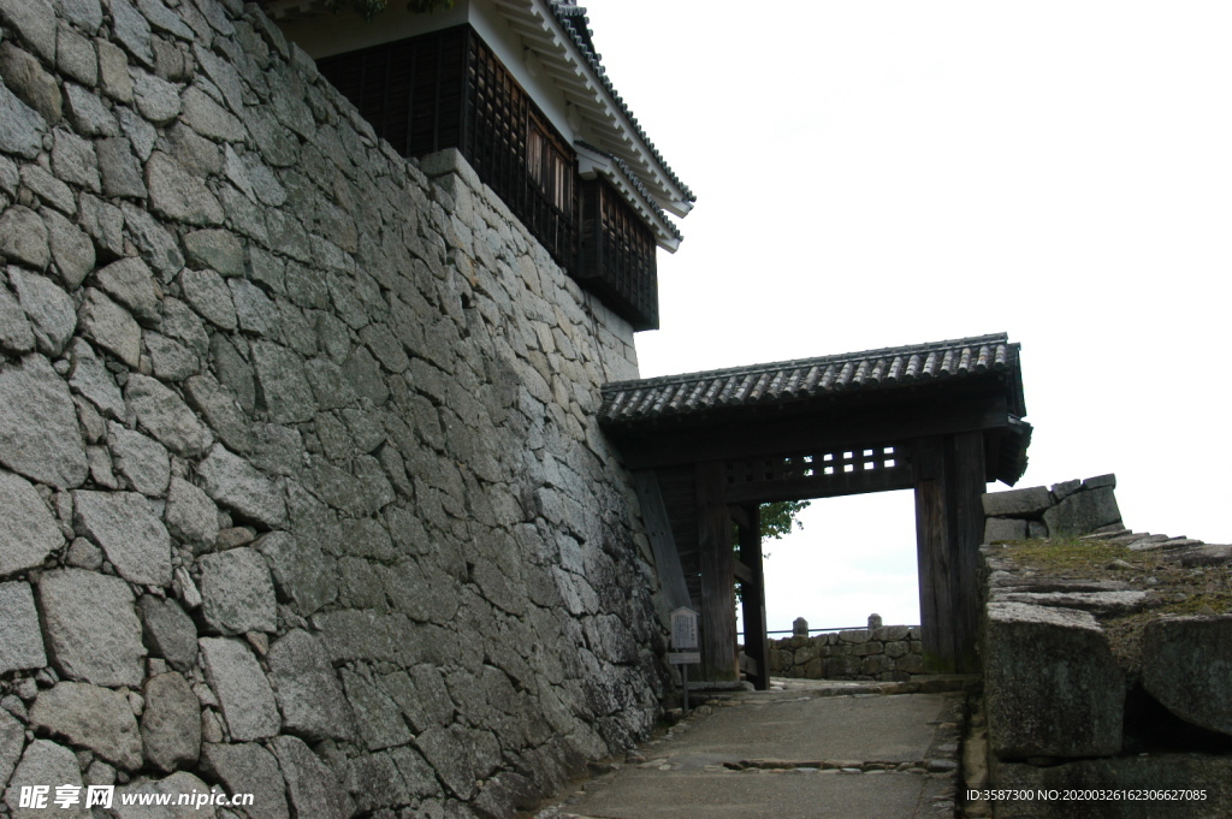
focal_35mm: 36
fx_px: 1231
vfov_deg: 36.8
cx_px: 616
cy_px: 410
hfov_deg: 53.2
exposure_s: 1/200
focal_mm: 24
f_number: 7.1
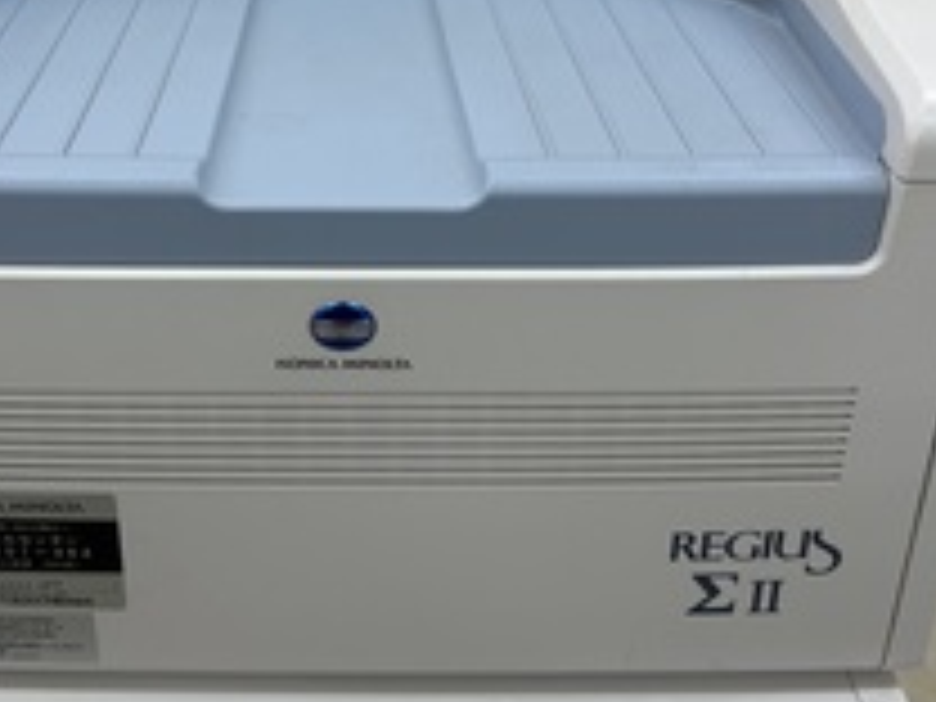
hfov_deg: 37.9
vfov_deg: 28.0
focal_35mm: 50
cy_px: 68
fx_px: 1352
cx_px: 342
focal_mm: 5.96
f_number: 1.6
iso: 40
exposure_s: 1/120
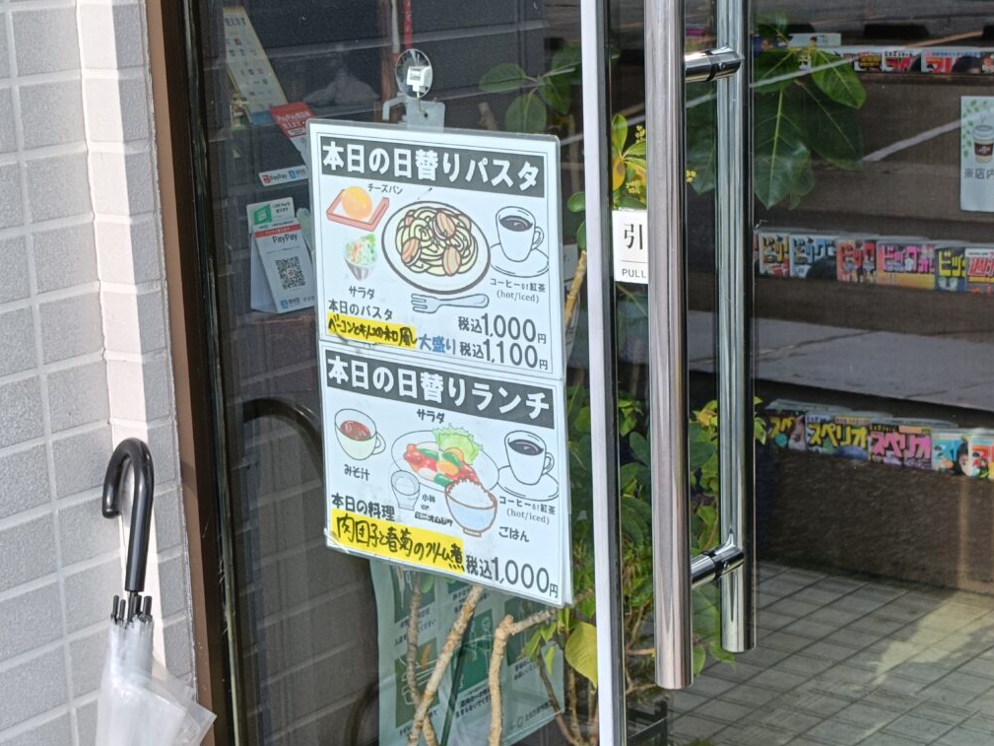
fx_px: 1982
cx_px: 492
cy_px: 374
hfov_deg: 28.2
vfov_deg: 21.3
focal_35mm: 69
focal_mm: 4.7
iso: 50
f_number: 1.7
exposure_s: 1/218
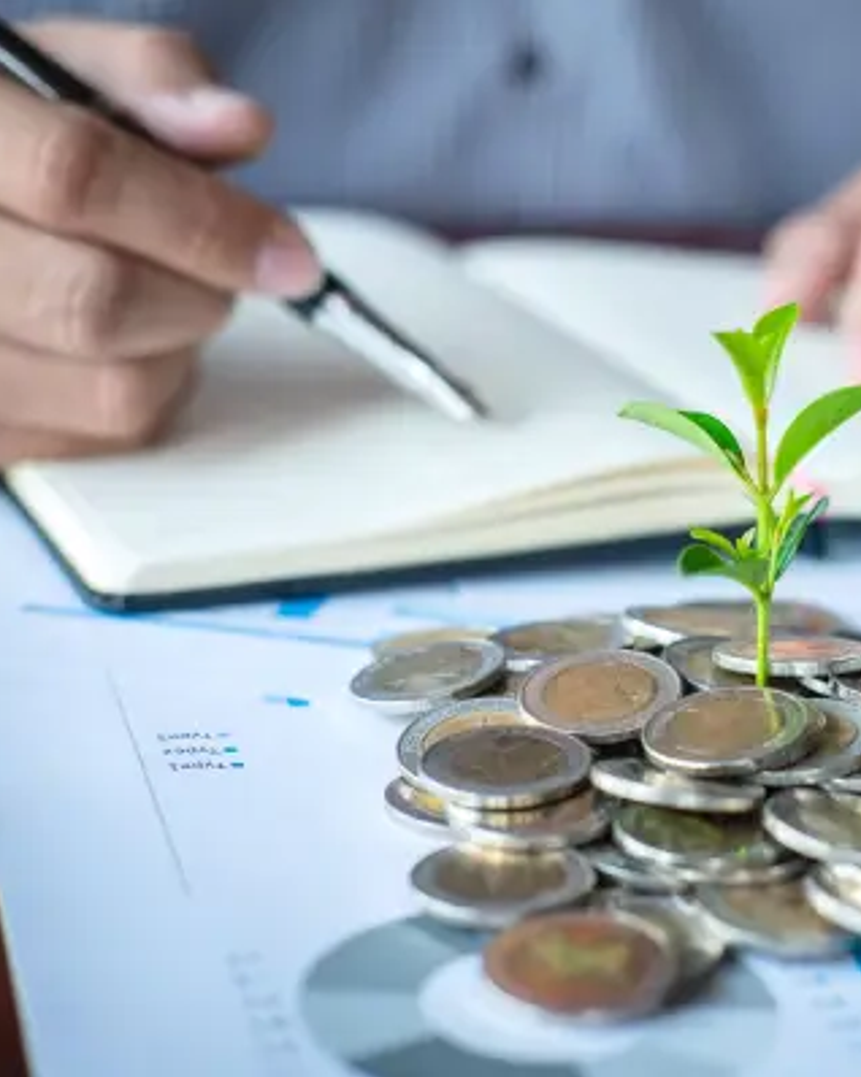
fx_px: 2391
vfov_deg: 25.4
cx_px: 785
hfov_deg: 20.0
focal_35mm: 75
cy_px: 538
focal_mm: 35
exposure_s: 1/100
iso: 400
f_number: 2.8
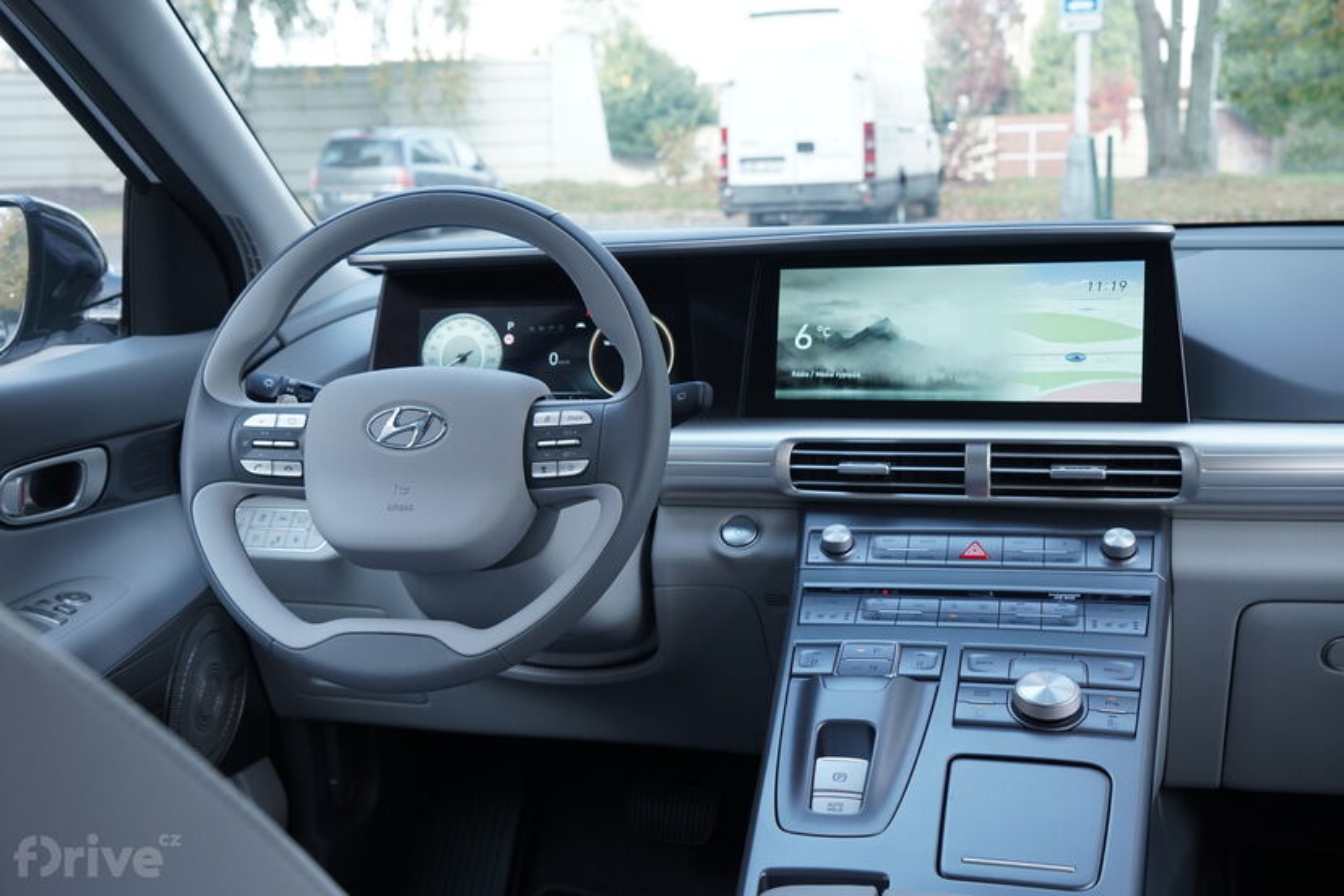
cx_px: 672
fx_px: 1381
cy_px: 448
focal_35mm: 37
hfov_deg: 51.9
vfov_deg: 35.9
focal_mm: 37
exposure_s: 1/125
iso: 1000
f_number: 7.1
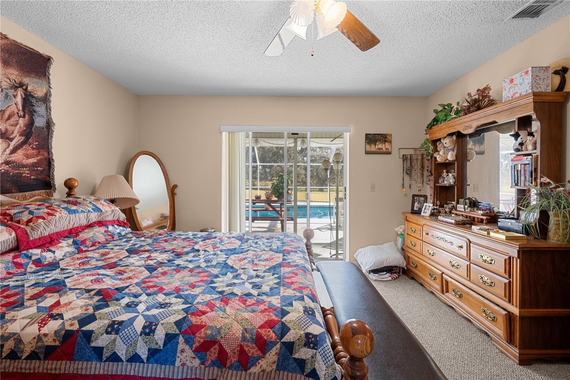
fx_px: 253
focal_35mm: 16
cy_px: 190
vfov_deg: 73.7
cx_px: 285
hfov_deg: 96.7
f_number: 10
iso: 1000
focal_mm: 16
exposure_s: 1/10
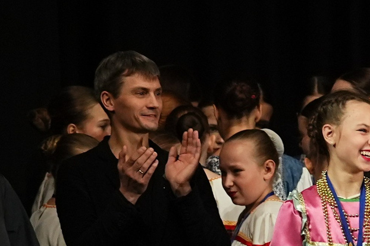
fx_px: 7108
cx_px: 353
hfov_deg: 3.0
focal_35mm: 692
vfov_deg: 2.0
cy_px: 228
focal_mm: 112
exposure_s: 1/400
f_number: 2.8
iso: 2000
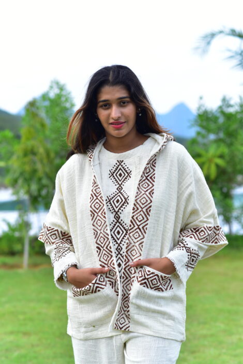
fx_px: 860
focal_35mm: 85
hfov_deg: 16.1
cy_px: 182
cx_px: 122
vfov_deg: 23.9
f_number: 2
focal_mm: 85
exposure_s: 1/320
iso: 320
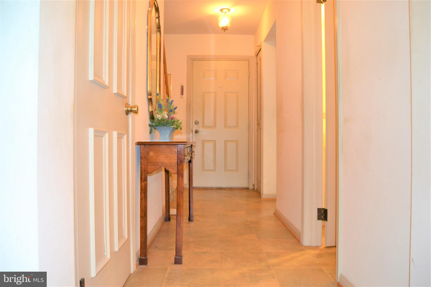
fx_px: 323
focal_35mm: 27
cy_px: 144
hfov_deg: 67.4
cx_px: 216
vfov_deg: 47.9
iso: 1250
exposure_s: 1/60
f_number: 3.5
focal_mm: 18
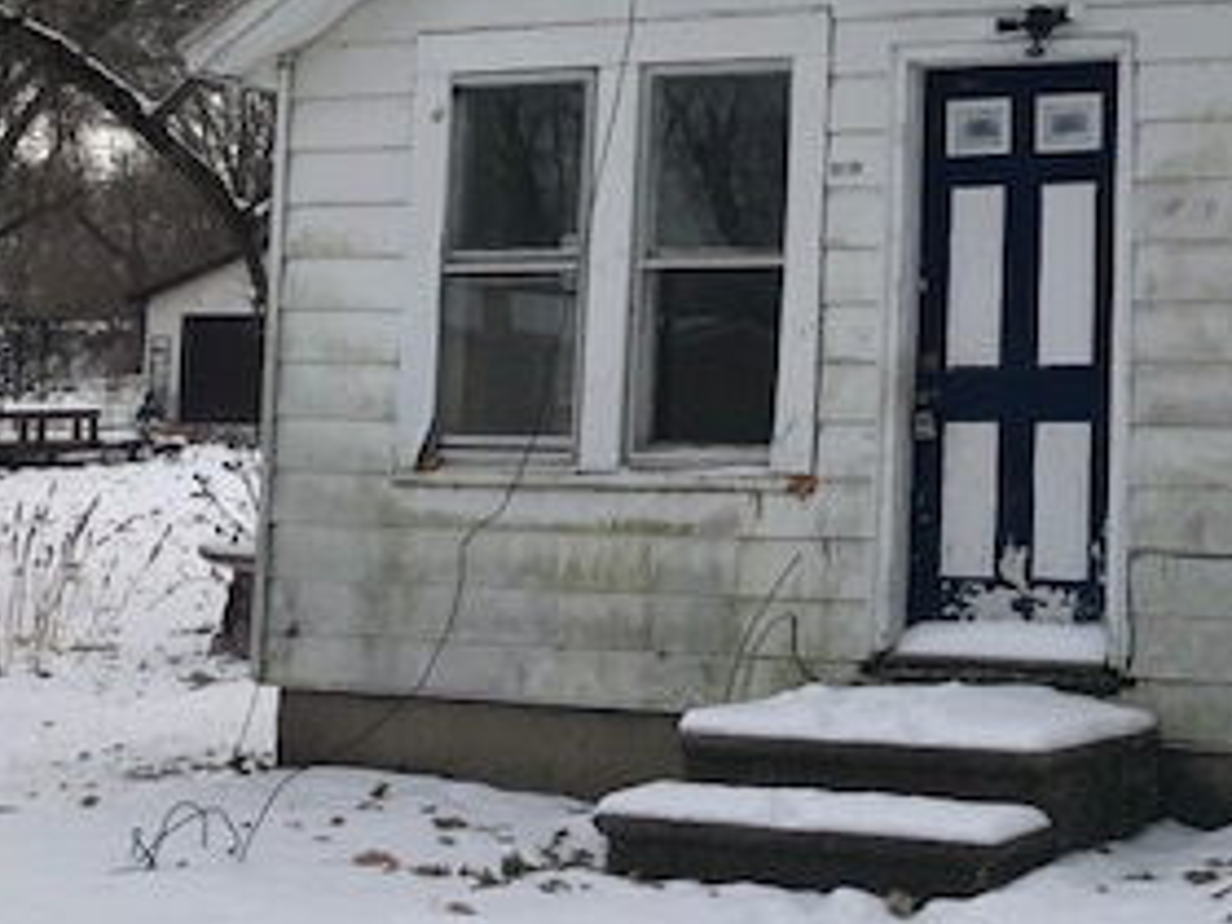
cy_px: 194
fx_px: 2278
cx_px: 1263
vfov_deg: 22.6
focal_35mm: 64
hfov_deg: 28.2
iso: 20
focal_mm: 3.99
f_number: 1.8
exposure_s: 1/2404
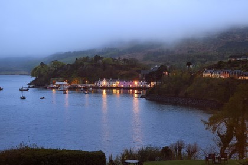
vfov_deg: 19.5
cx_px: 124
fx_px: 482
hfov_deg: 28.8
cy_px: 82
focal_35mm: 70
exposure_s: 1/5
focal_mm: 70
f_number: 5.6
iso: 800
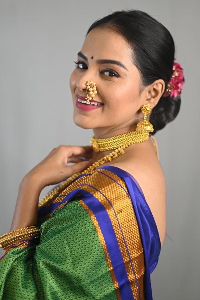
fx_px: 493
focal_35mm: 59
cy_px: 131
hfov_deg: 22.9
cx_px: 107
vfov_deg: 33.9
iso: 250
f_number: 1.8
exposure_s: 1/160
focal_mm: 50
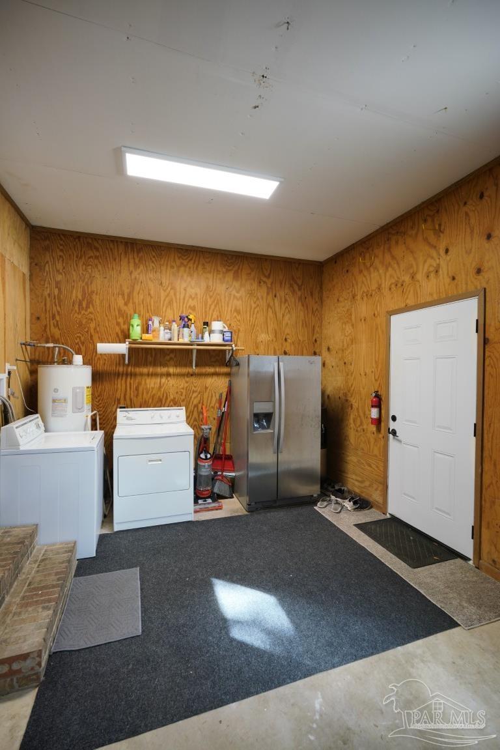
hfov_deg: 73.8
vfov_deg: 96.7
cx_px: 250
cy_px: 375
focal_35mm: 16
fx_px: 333
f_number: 4
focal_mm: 16
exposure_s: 1/30
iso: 500
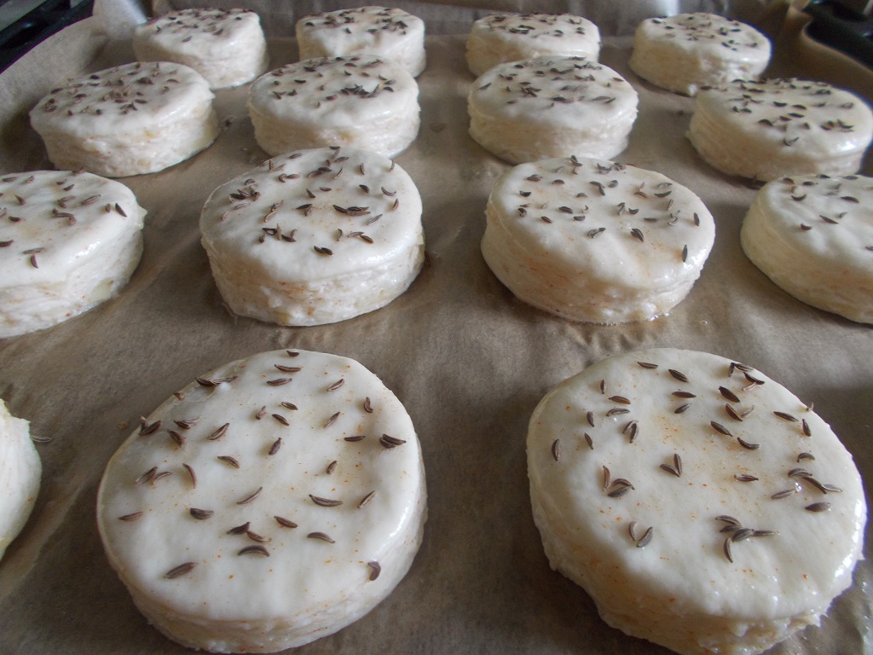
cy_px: 328
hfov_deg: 67.3
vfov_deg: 53.1
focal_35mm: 26
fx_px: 656
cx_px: 436
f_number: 3.2
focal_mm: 4.6
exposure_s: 1/25
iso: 200
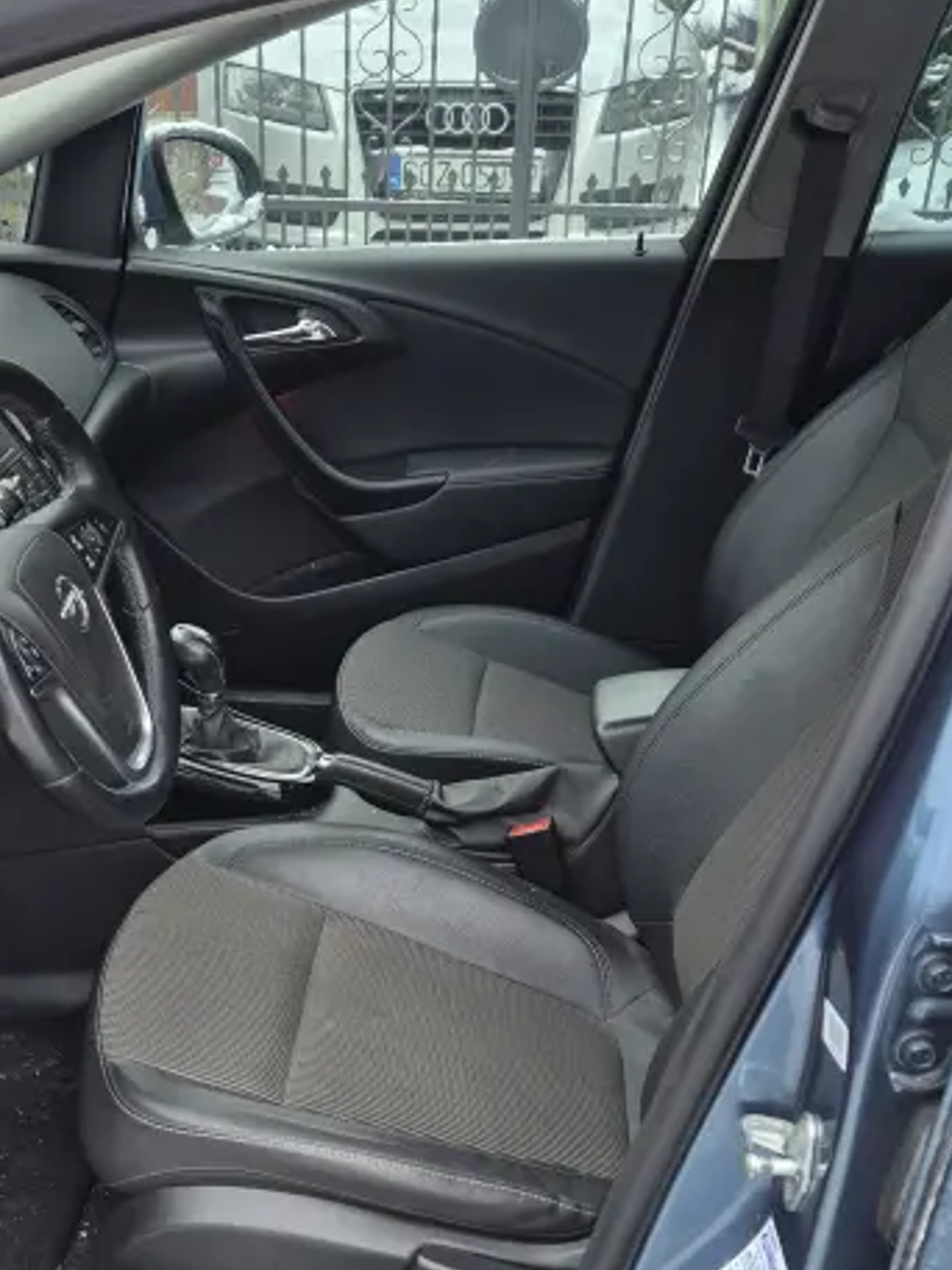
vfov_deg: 42.6
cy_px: 943
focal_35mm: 43
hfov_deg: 33.4
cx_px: 356
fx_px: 1577
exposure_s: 1/100
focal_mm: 5.4
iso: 160
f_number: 1.8
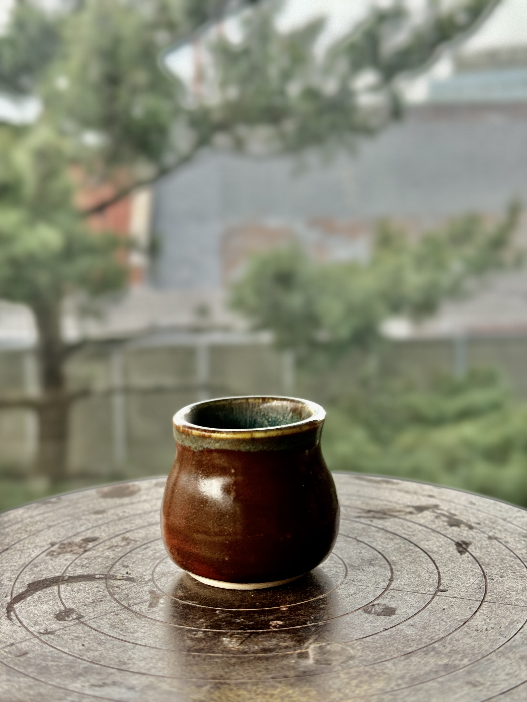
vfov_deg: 39.7
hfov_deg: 30.3
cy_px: 351
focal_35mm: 48
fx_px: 974
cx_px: 264
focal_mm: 6.76
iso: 100
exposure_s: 1/70
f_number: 1.78
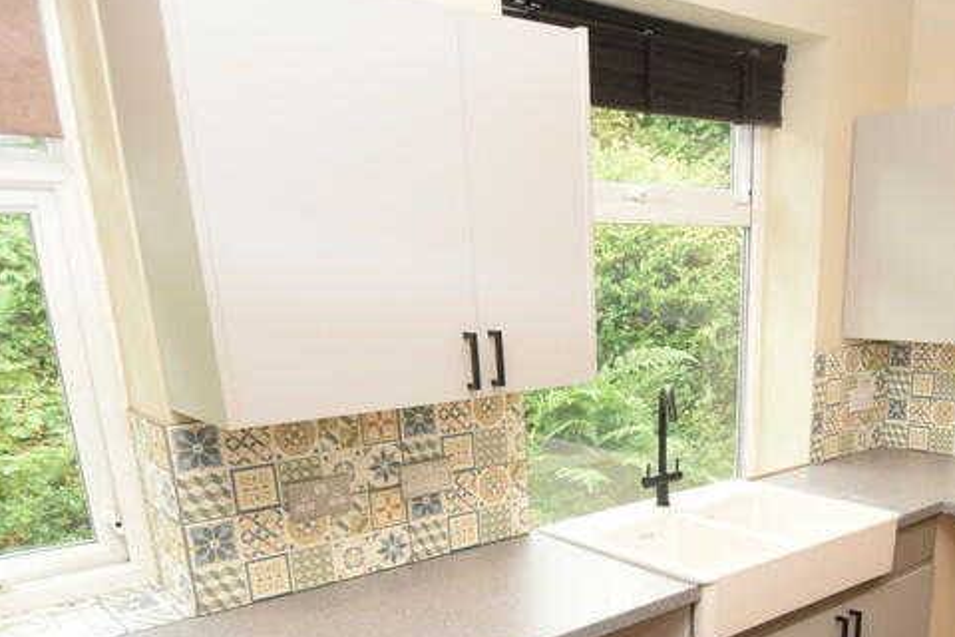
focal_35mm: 32
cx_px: 667
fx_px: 849
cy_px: 572
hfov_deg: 56.9
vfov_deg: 38.3
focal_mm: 10
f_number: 4
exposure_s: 1/60
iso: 800
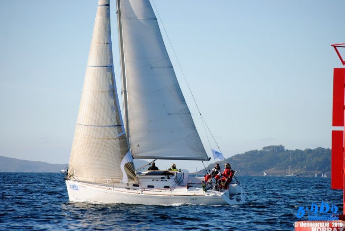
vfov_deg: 7.4
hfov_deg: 10.9
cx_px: 172
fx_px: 1801
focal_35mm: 188
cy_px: 116
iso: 110
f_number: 5.6
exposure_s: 1/500
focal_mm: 125
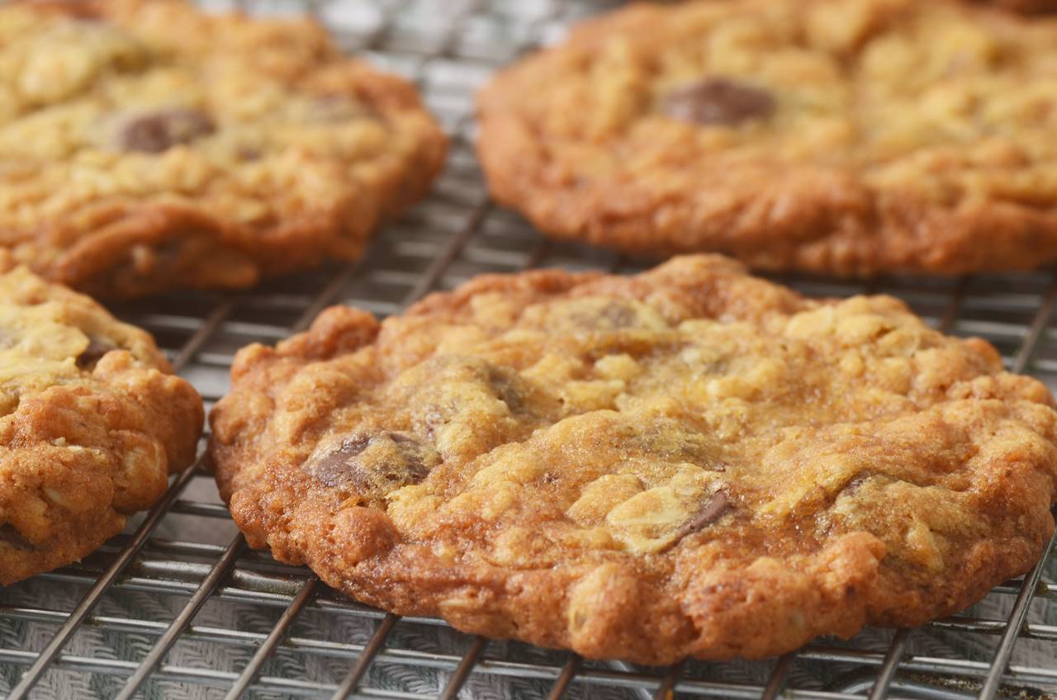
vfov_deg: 8.7
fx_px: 4615
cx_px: 528
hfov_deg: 13.1
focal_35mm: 158
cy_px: 350
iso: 100
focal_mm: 105
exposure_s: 1/30
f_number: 8
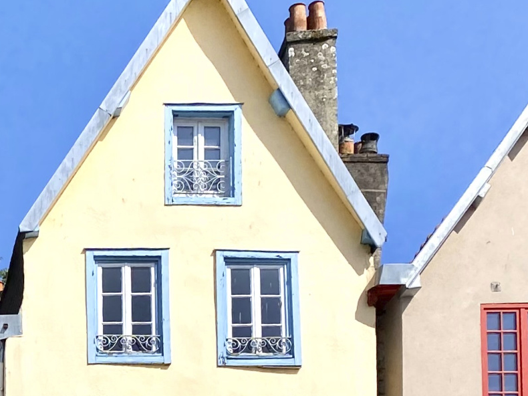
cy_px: 439
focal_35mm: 79
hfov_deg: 23.5
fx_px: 1205
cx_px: -19
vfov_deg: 18.0
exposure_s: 1/4274
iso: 32
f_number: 1.8
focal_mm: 4.25
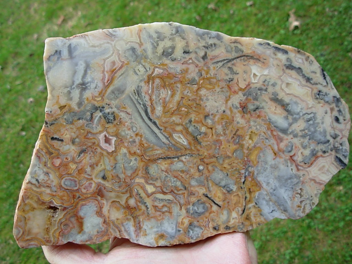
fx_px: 386
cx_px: 176
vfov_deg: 37.7
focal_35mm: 38
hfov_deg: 49.0
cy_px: 132
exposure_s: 1/58.7
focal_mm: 6.3
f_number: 2.9
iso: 50
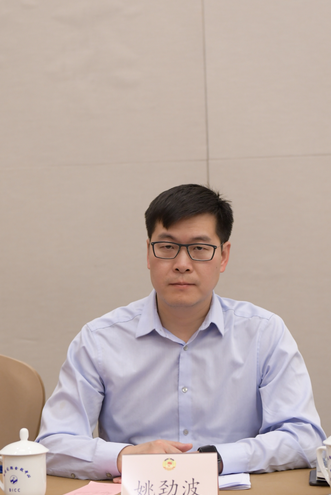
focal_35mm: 81
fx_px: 1115
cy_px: 260
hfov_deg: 16.9
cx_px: 152
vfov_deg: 25.0
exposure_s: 1/80
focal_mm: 48
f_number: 3.2
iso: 1250
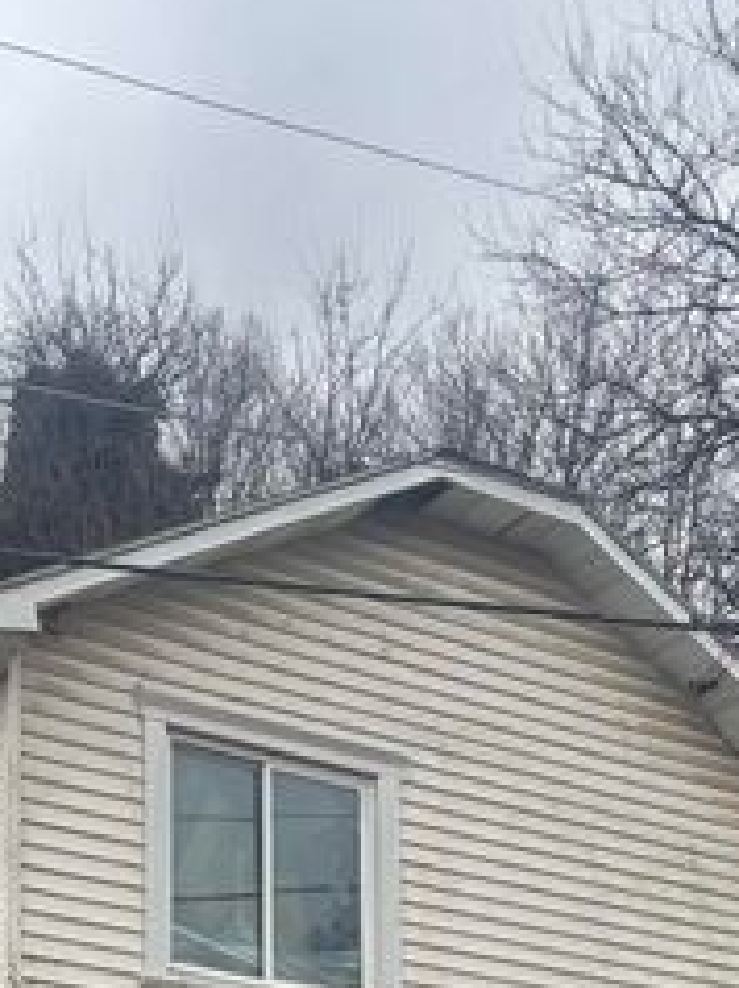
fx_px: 2082
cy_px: 1256
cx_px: 29
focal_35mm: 73
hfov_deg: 19.6
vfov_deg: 23.8
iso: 80
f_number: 1.6
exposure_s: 1/121
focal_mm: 5.96
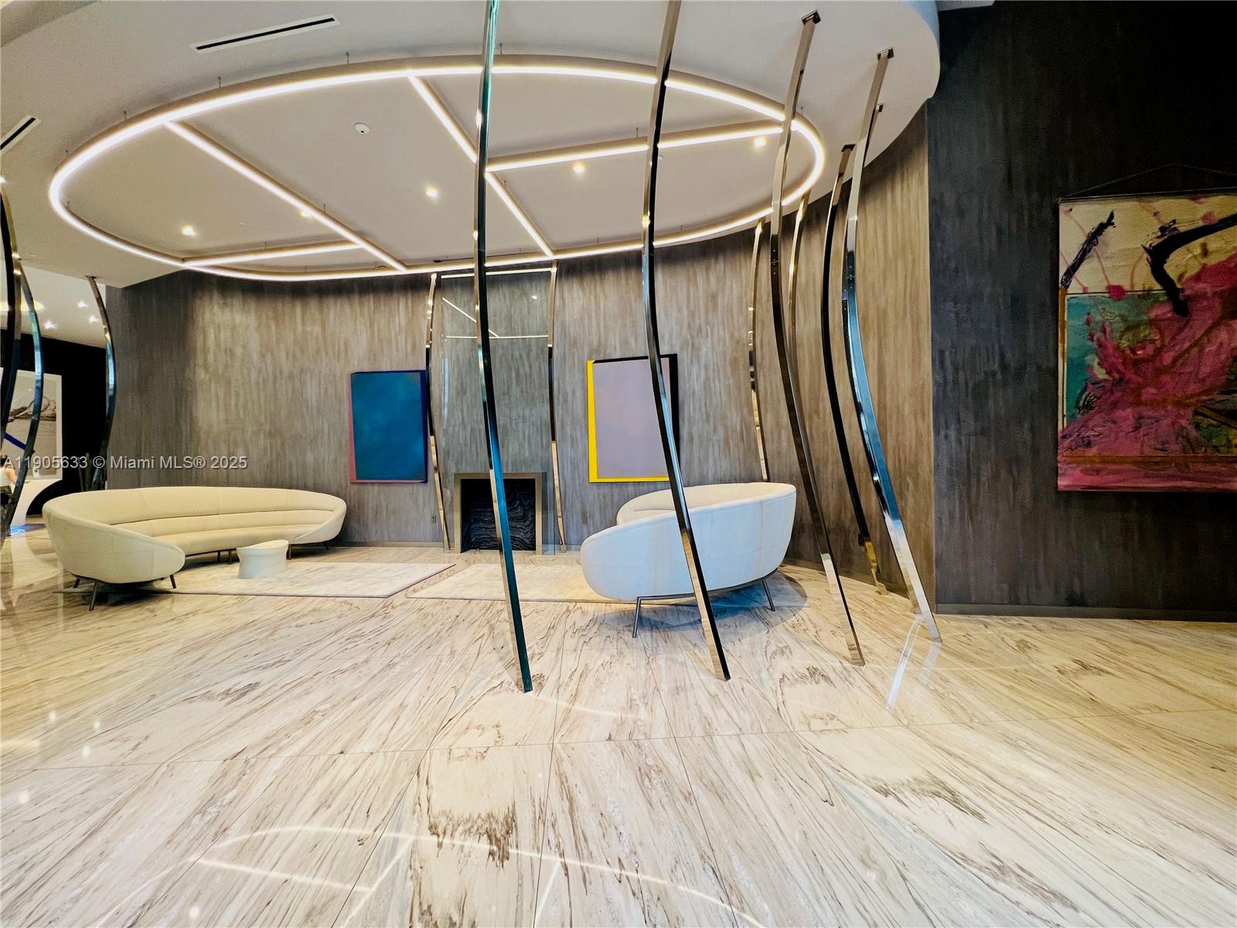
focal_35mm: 13
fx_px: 465
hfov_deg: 106.2
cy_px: 464
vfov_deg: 89.9
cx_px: 618
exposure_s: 1/60
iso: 160
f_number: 1.8
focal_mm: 1.57
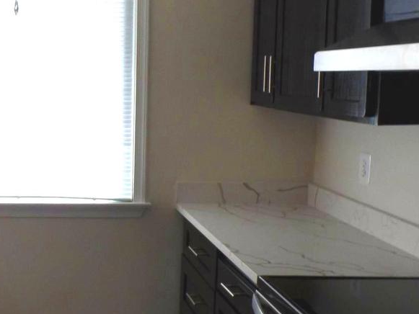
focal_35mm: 57
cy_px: 169
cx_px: 4
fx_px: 690
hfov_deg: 31.3
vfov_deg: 25.7
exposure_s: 1/30
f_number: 3.2
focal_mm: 4.1
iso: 80
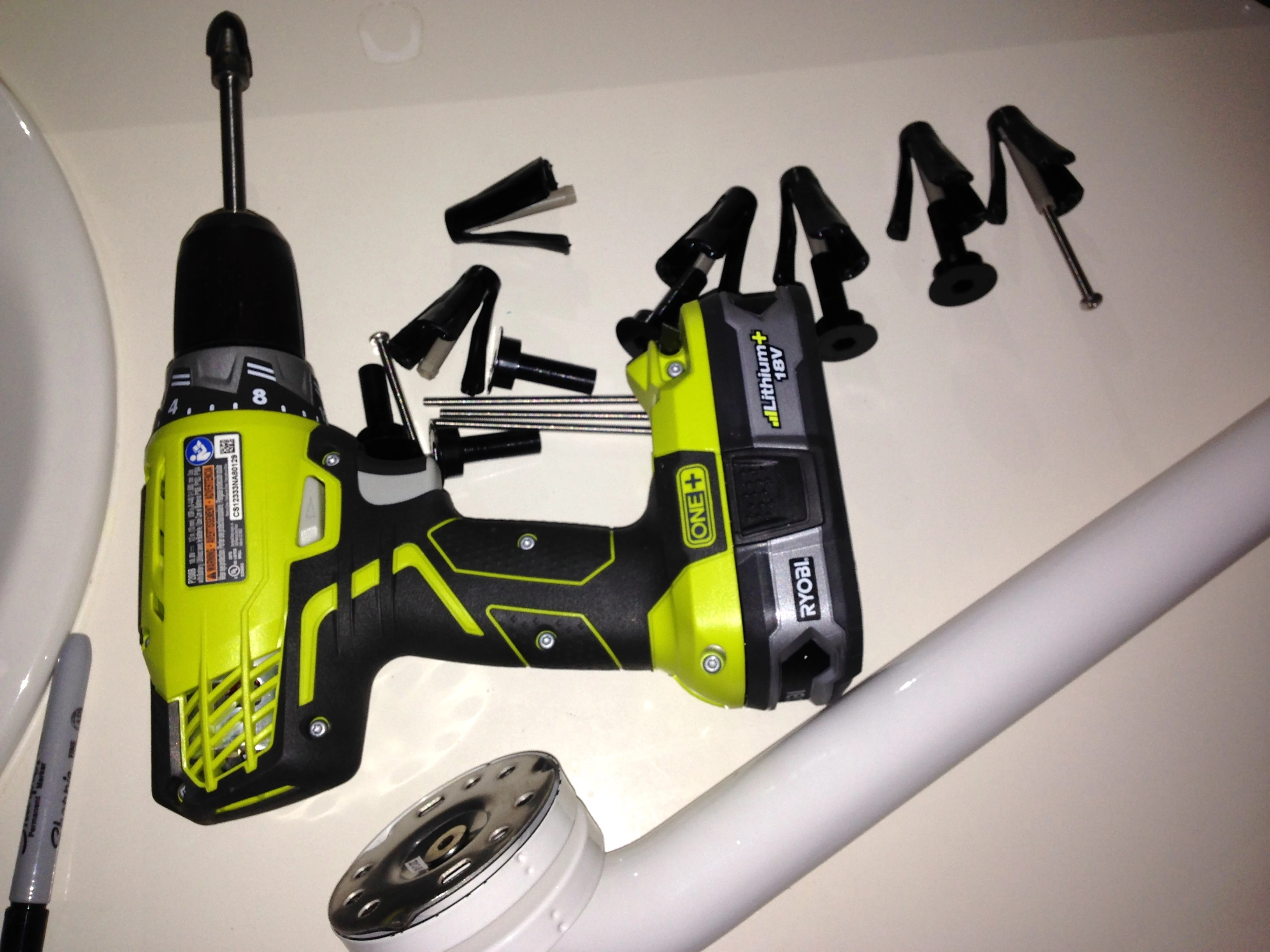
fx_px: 1211
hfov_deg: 55.4
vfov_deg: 42.9
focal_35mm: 33
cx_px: 635
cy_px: 476
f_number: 2.4
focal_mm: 4.12
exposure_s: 1/37
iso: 50
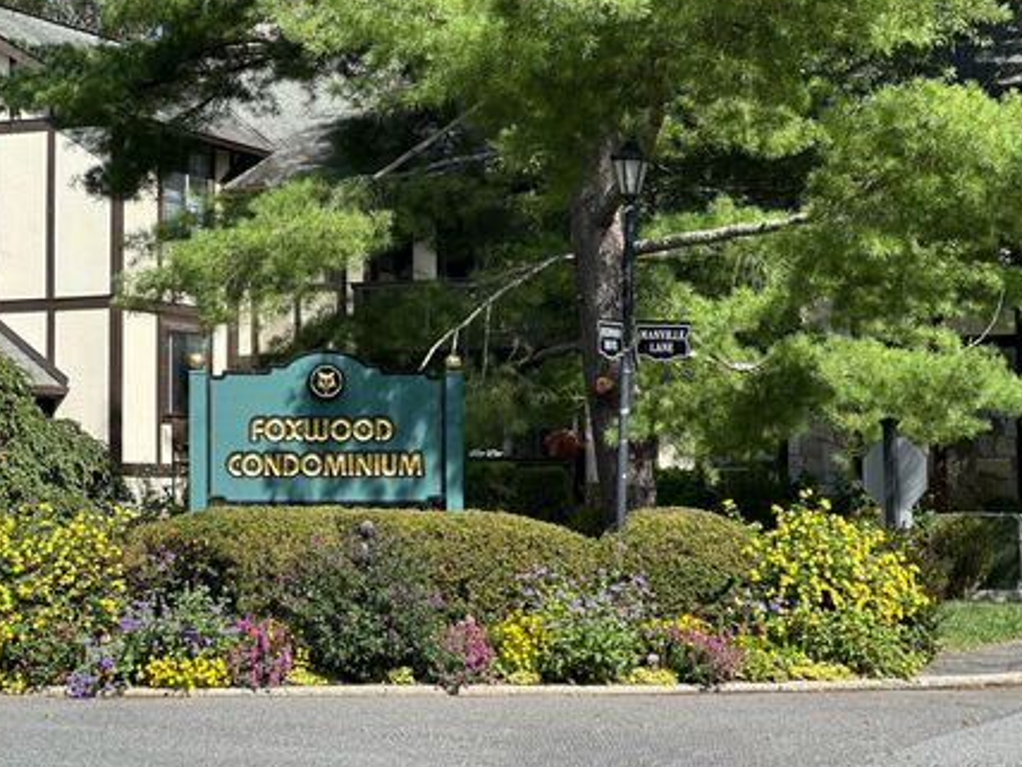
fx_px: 2657
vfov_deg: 16.4
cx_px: 451
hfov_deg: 21.8
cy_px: 336
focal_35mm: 90
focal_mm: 9
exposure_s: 1/342
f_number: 2.8
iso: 32
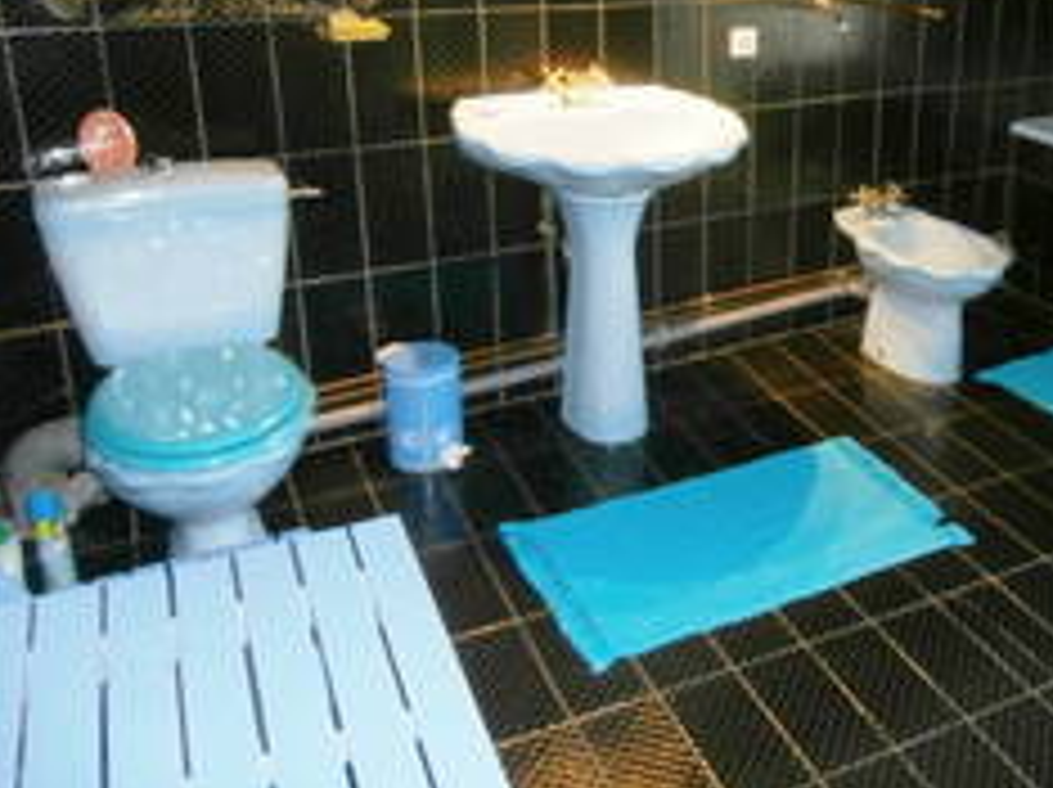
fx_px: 1124
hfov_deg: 48.0
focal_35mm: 37
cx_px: 806
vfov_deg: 37.8
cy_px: 216
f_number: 3
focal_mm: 4.2
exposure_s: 1/30
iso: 200
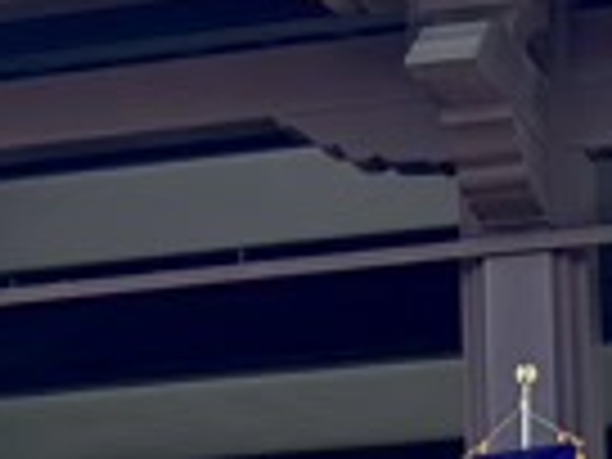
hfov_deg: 6.9
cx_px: -900
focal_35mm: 268
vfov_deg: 5.5
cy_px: 592
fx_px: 4738
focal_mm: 5.96
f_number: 1.6
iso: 32
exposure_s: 1/865
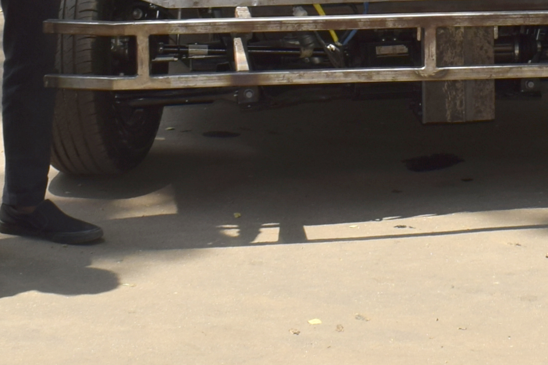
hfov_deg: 13.9
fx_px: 2222
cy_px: -247
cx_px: 487
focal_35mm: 146
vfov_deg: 9.1
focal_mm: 18
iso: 100
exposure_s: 1/200
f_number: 8
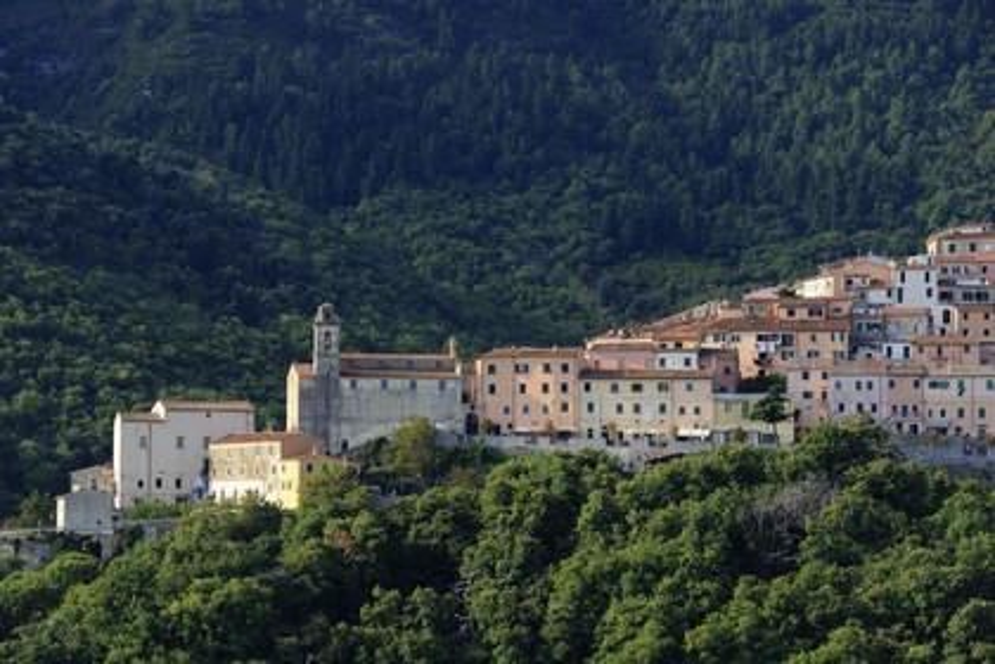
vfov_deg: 10.2
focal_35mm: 135
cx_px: 498
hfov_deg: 15.2
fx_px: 3731
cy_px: 332
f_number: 9
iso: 200
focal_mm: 135
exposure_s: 1/200
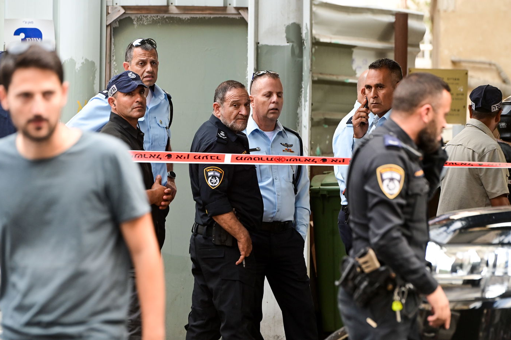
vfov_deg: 7.0
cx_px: 255
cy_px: 170
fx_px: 2782
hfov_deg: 10.5
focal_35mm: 196
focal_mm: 195
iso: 1600
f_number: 7.1
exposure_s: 1/200
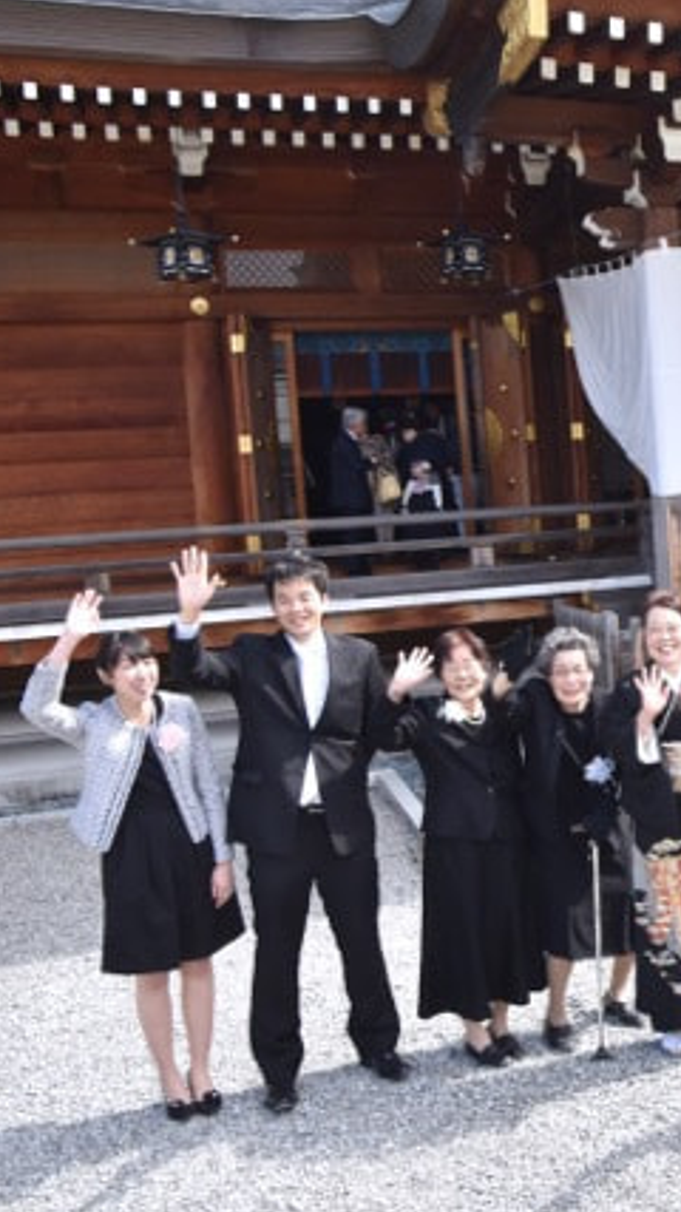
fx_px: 1381
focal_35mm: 43
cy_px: 597
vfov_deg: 47.4
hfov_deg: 24.2
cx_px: 885
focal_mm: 24
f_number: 9
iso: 1000
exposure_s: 1/640
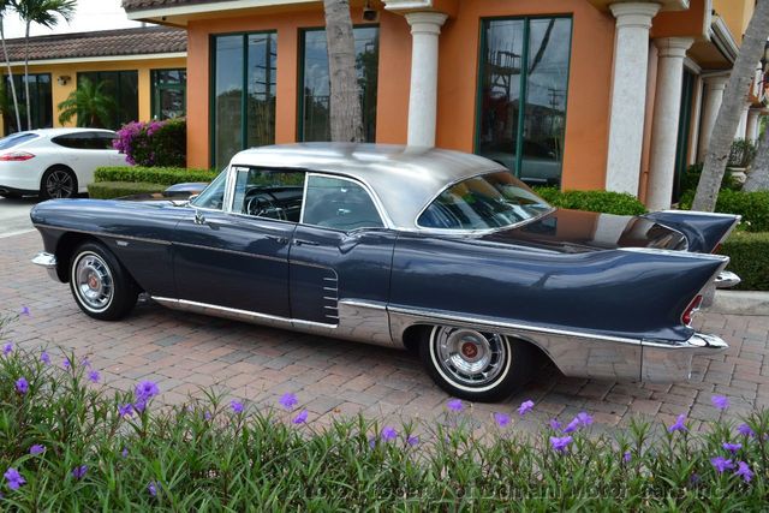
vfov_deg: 40.0
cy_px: 256
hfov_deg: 57.2
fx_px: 705
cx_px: 384
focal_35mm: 33
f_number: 10
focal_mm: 22
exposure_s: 1/250
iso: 400
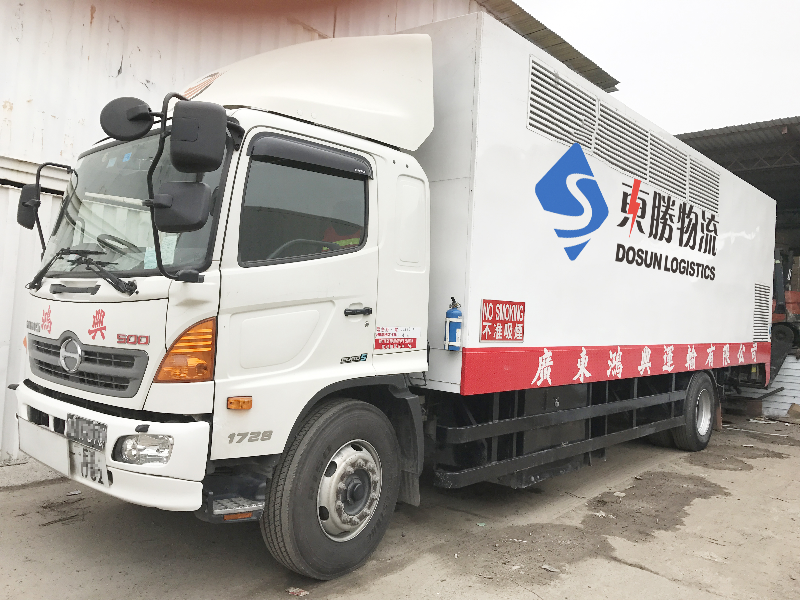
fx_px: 647
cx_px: 400
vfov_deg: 49.7
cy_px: 300
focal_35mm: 28
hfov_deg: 63.4
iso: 20
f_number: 1.8
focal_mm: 3.99
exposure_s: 1/684
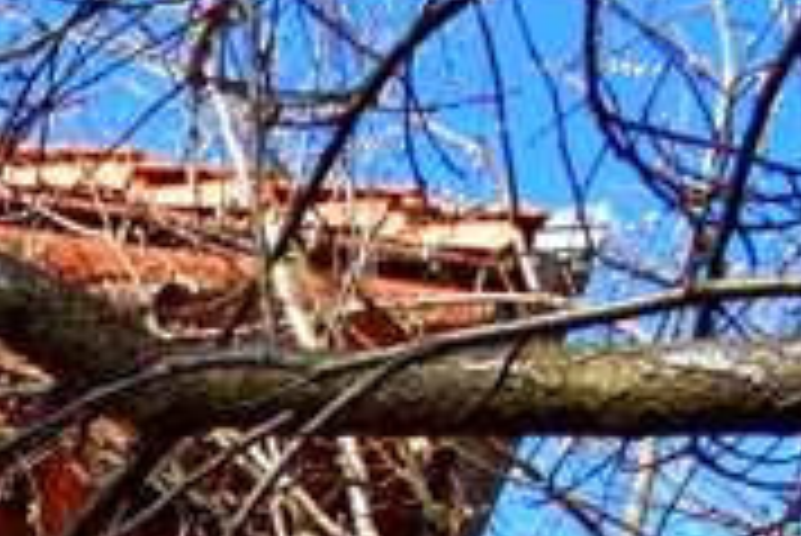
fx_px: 2249
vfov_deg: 9.6
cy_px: 1734
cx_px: -1125
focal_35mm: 101
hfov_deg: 14.0
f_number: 9
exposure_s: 1/320
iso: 100
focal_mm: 10
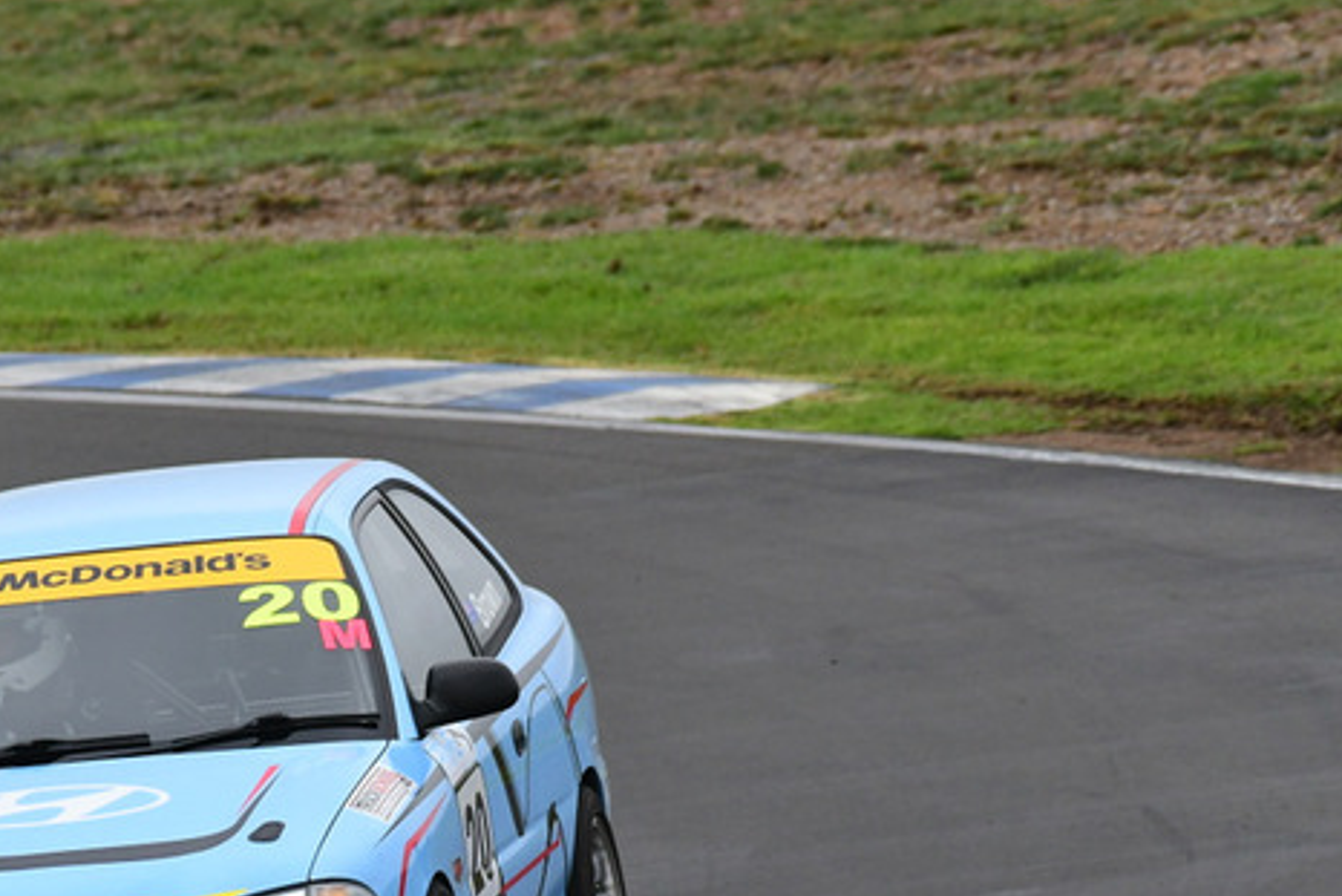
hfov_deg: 1.6
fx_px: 47989
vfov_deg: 1.1
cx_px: 242
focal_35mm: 1287
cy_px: 683
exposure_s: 1/640
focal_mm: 500
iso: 1000
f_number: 9
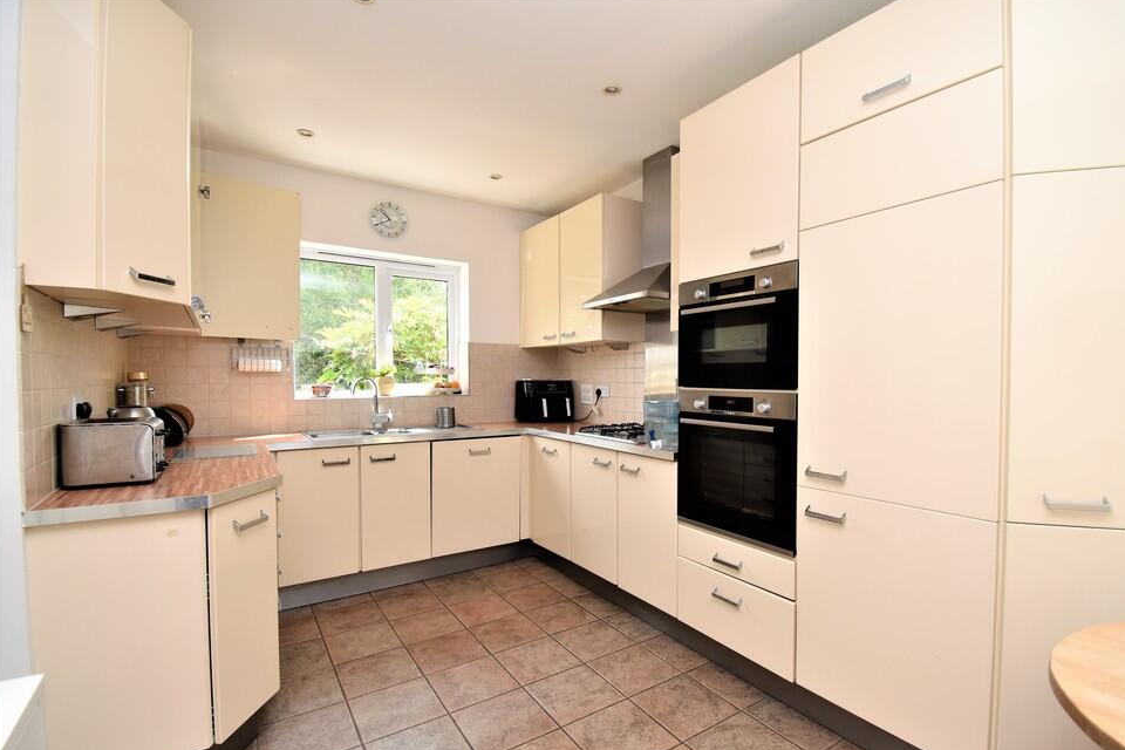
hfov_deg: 96.6
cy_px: 394
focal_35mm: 16
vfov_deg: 73.7
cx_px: 594
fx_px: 500
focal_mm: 10
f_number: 5.6
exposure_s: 1/125
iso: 320
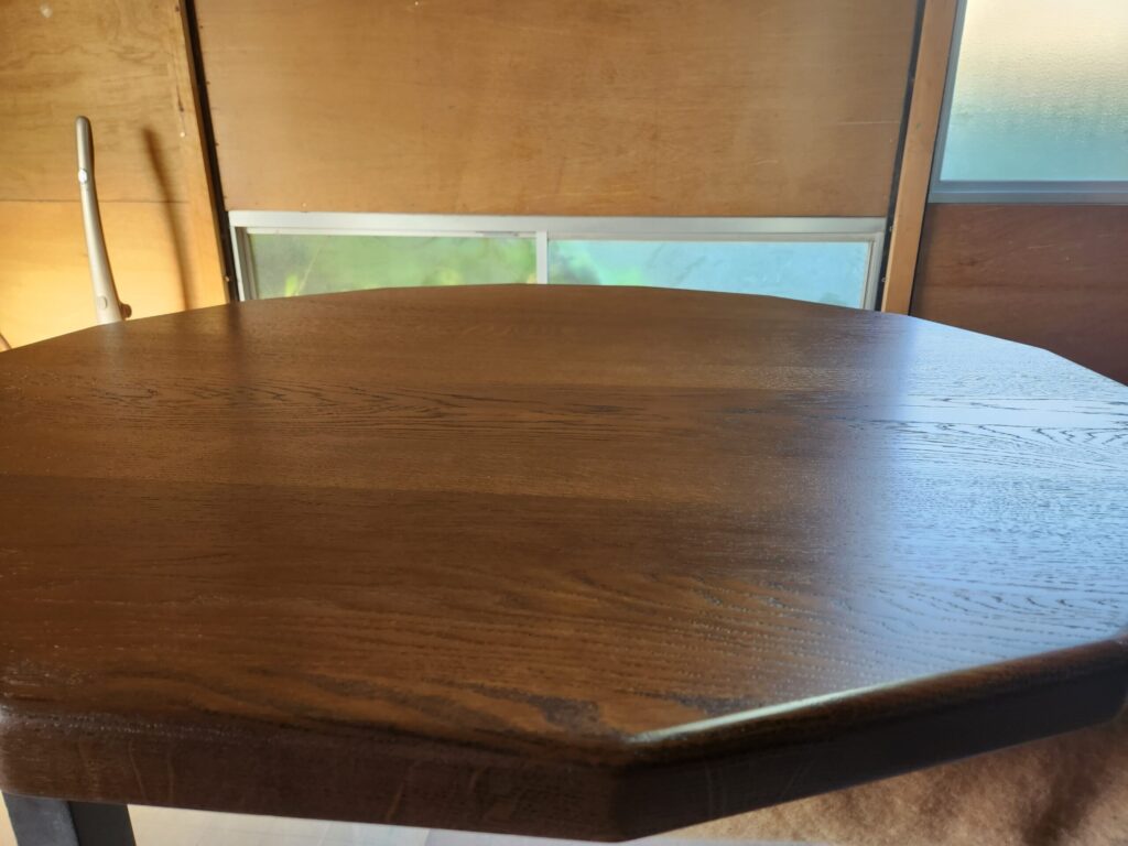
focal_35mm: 23
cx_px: 564
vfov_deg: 58.9
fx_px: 749
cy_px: 423
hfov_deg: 73.9
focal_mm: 5.4
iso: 125
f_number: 1.8
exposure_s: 1/180
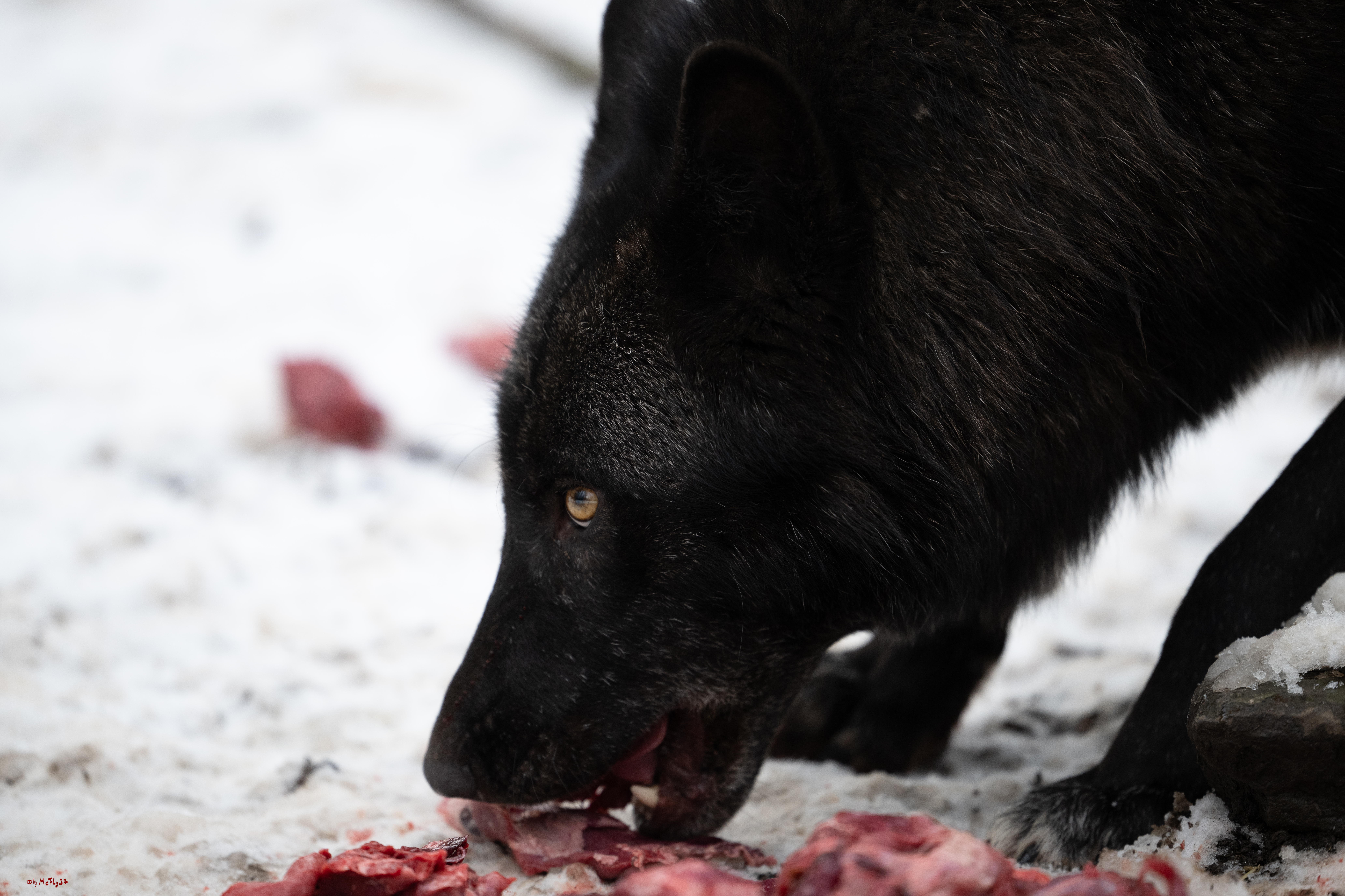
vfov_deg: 3.4
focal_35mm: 400
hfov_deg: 5.2
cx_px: 672
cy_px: 448
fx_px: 14943
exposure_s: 1/1250
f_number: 3.2
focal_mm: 400
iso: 800
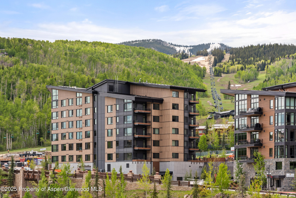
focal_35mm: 85
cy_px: 99
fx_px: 699
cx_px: 148
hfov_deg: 23.9
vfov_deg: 16.1
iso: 400
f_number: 7.1
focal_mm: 85
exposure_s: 1/800
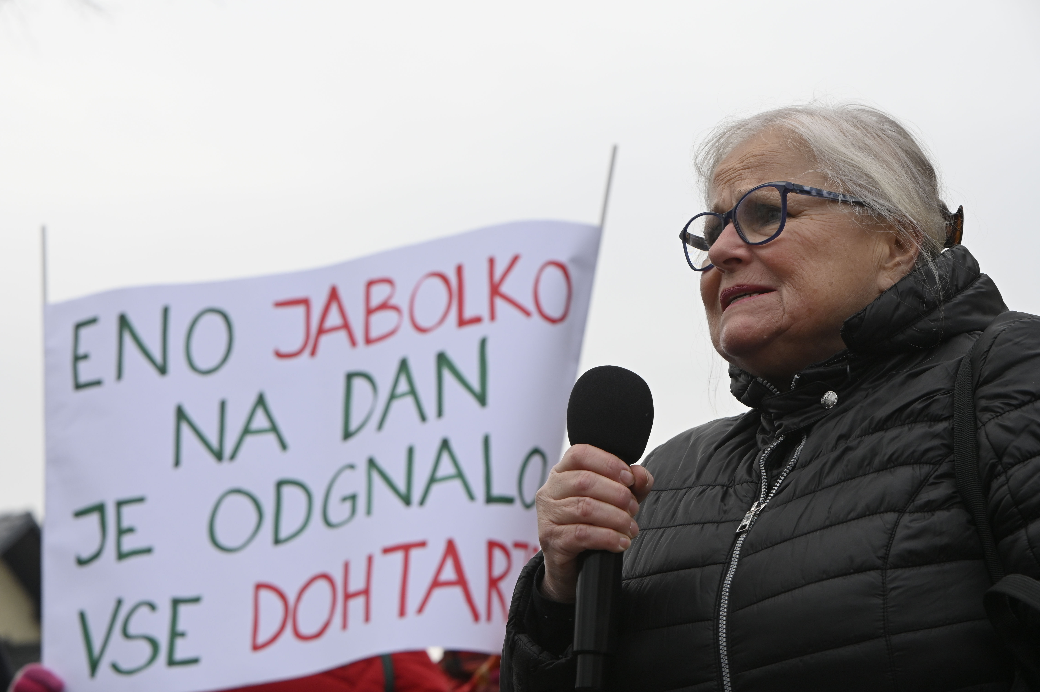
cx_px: 520
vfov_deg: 13.0
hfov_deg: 19.5
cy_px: 346
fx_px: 3031
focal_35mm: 105
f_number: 9
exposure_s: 1/400
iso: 640
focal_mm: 105
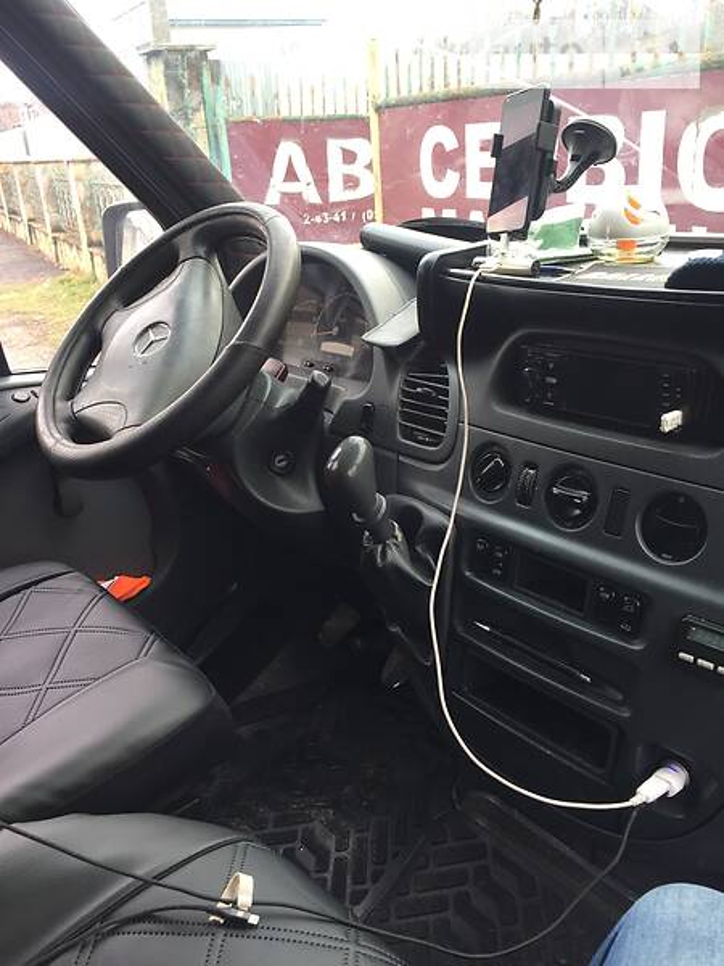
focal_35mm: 29
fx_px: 809
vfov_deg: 61.7
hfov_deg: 48.2
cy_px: 483
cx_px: 362
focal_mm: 4.2
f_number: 2.2
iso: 40
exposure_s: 1/50
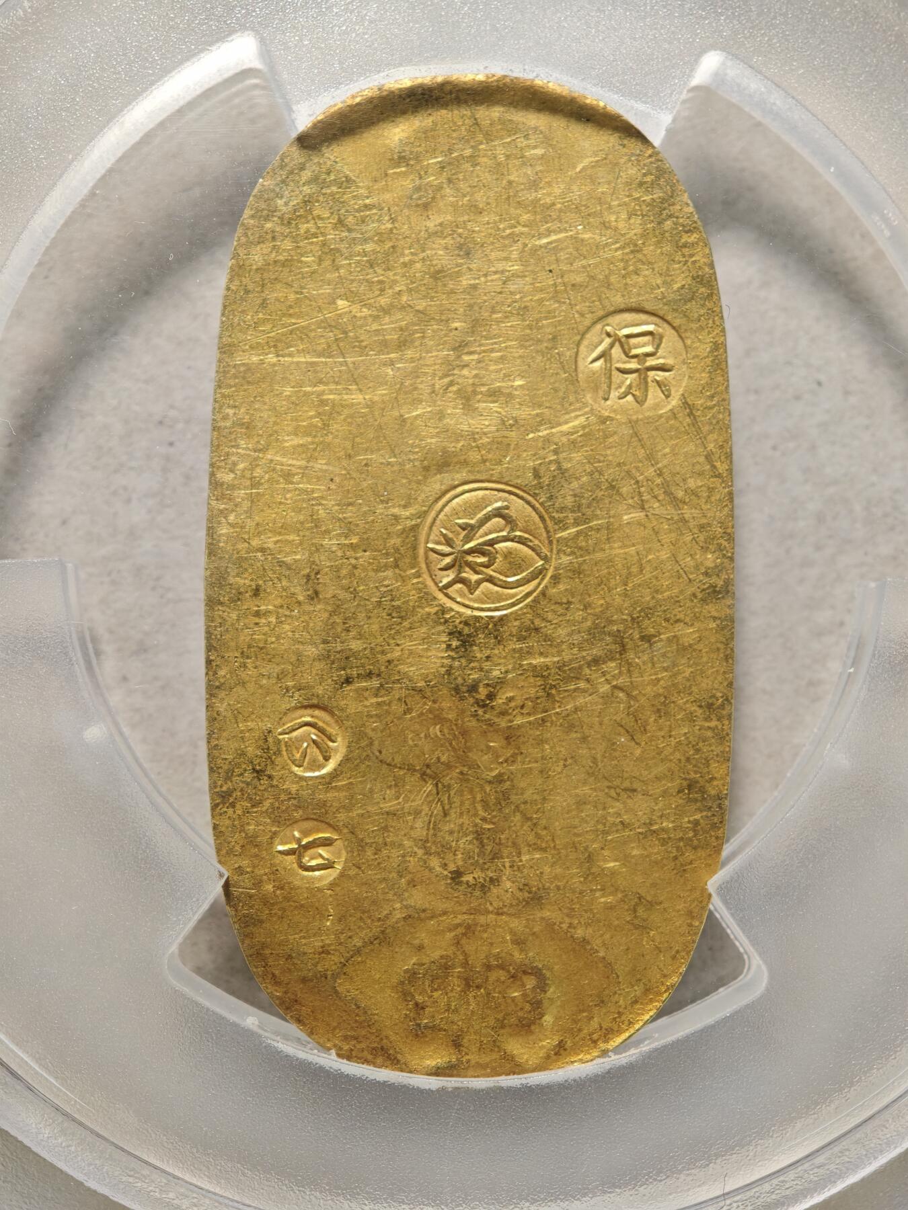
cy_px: 605
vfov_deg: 32.2
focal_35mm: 60
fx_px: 2098
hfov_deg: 24.4
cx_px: 454
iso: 1000
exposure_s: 1/102
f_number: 2
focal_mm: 9
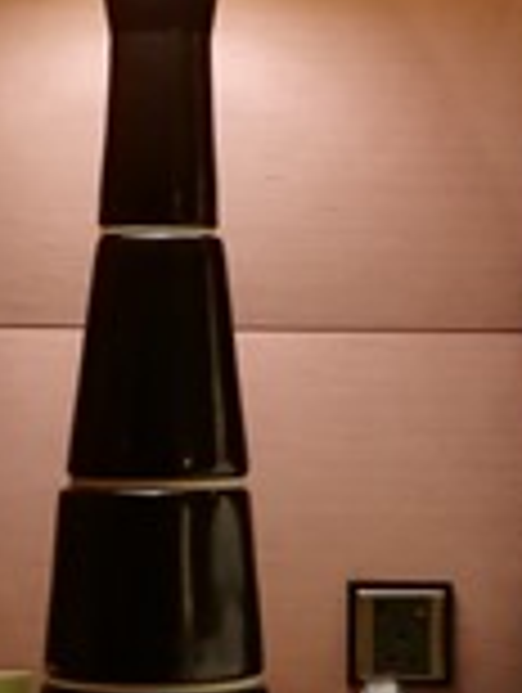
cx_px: 220
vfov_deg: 15.6
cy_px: 387
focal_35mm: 126
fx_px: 2526
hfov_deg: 11.8
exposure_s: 1/30
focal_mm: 4.5
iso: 200
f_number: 2.2
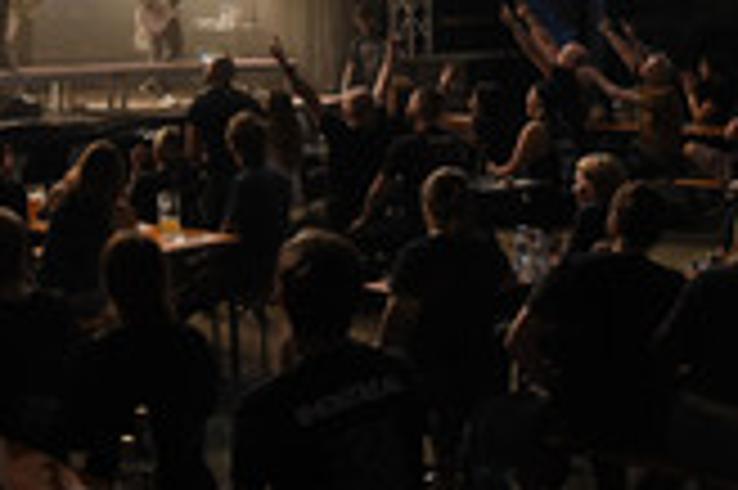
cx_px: 178
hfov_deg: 26.0
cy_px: -9
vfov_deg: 17.2
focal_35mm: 77
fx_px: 1577
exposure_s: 1/60
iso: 3200
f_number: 5
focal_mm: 28
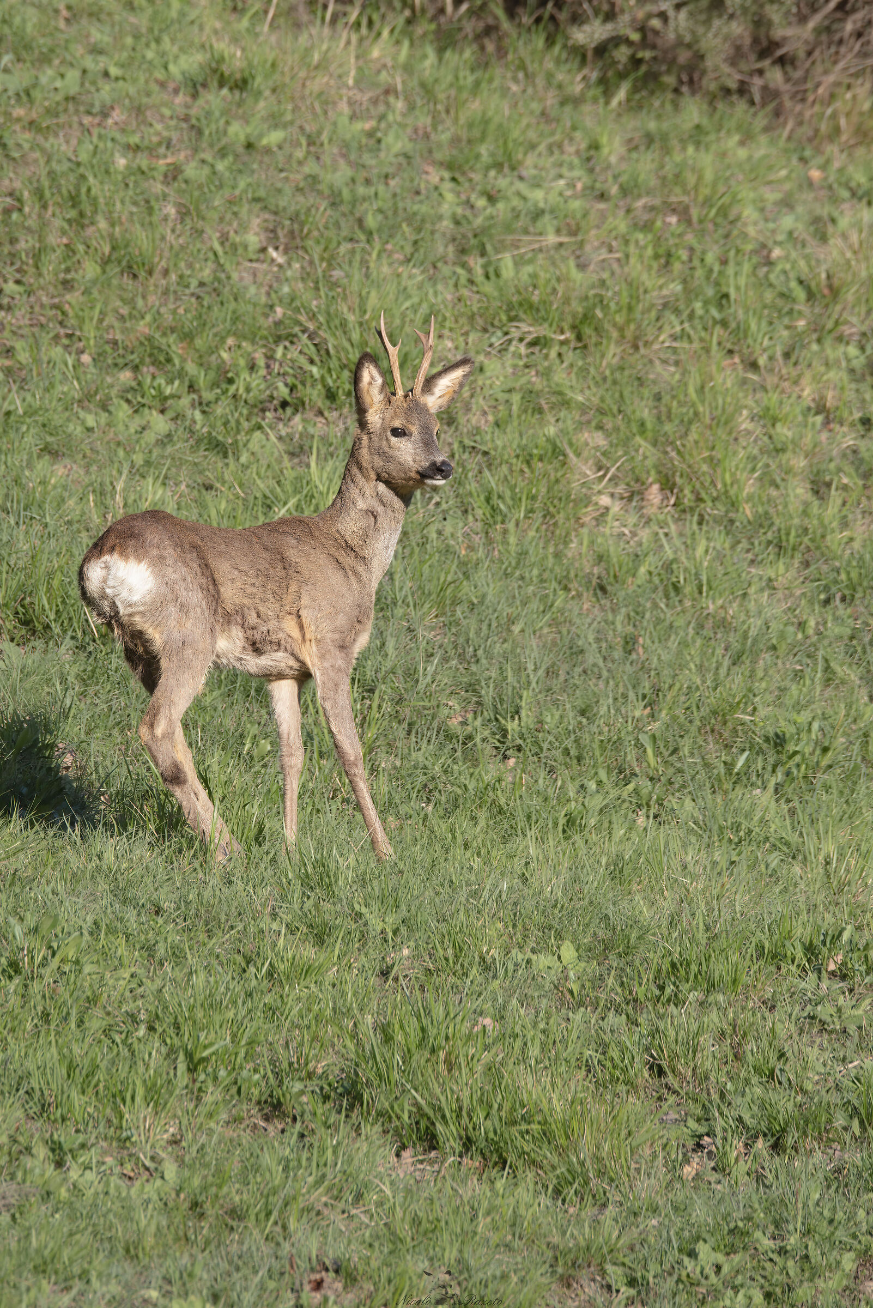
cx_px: 436
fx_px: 17444
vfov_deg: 4.3
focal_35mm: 480
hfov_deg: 2.9
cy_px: 654
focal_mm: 480
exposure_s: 1/800
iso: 800
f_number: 8
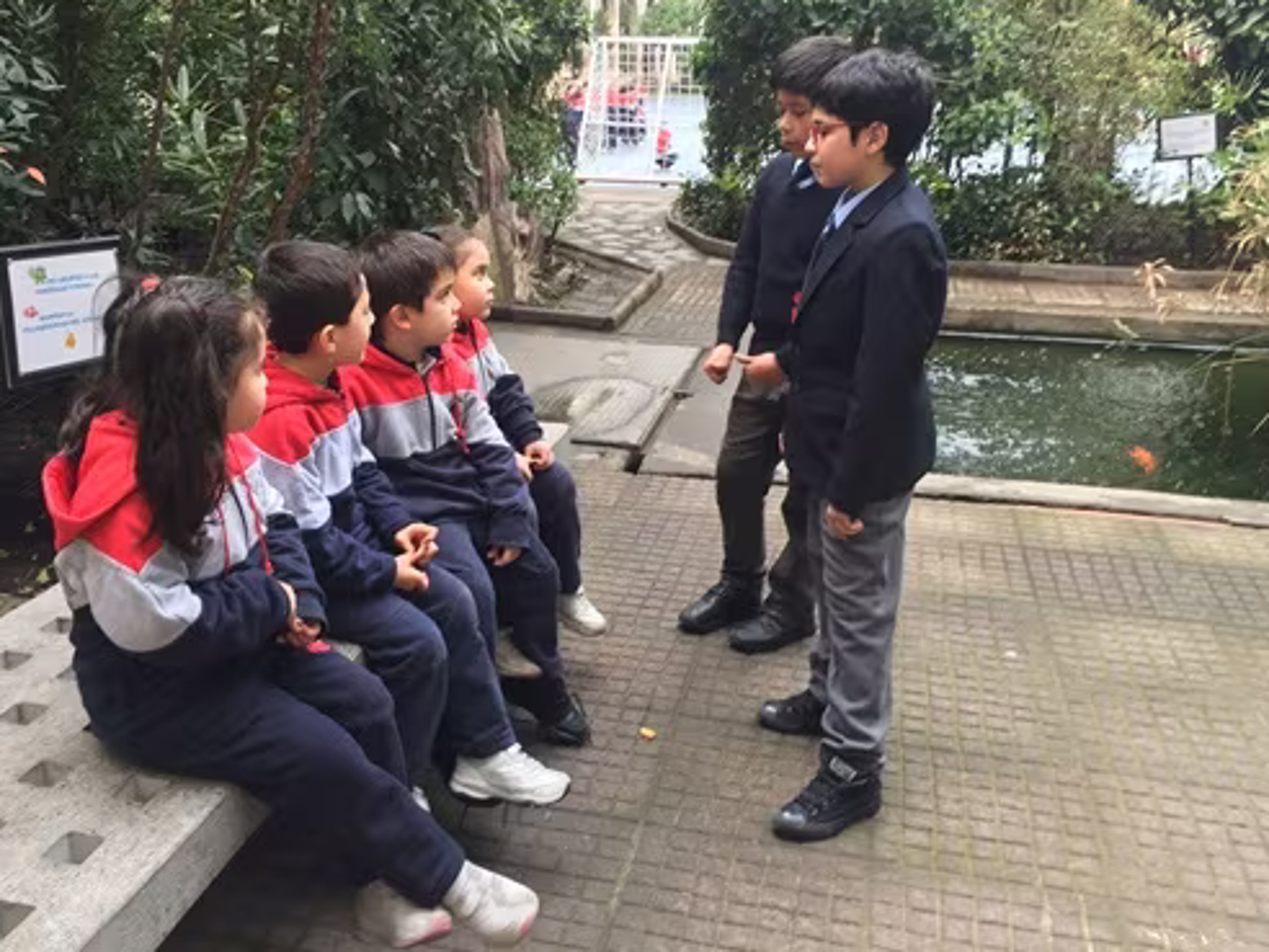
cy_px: 421
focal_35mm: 33
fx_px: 1210
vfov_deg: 42.9
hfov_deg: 55.3
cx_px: 575
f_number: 2.2
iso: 32
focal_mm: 4.15
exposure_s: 1/50
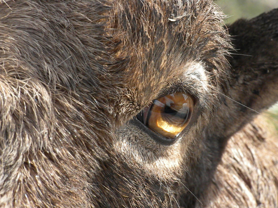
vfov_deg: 6.2
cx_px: 139
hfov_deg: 8.3
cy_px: 104
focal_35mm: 238
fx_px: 1911
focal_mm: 42.1
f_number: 14
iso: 640
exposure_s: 1/117
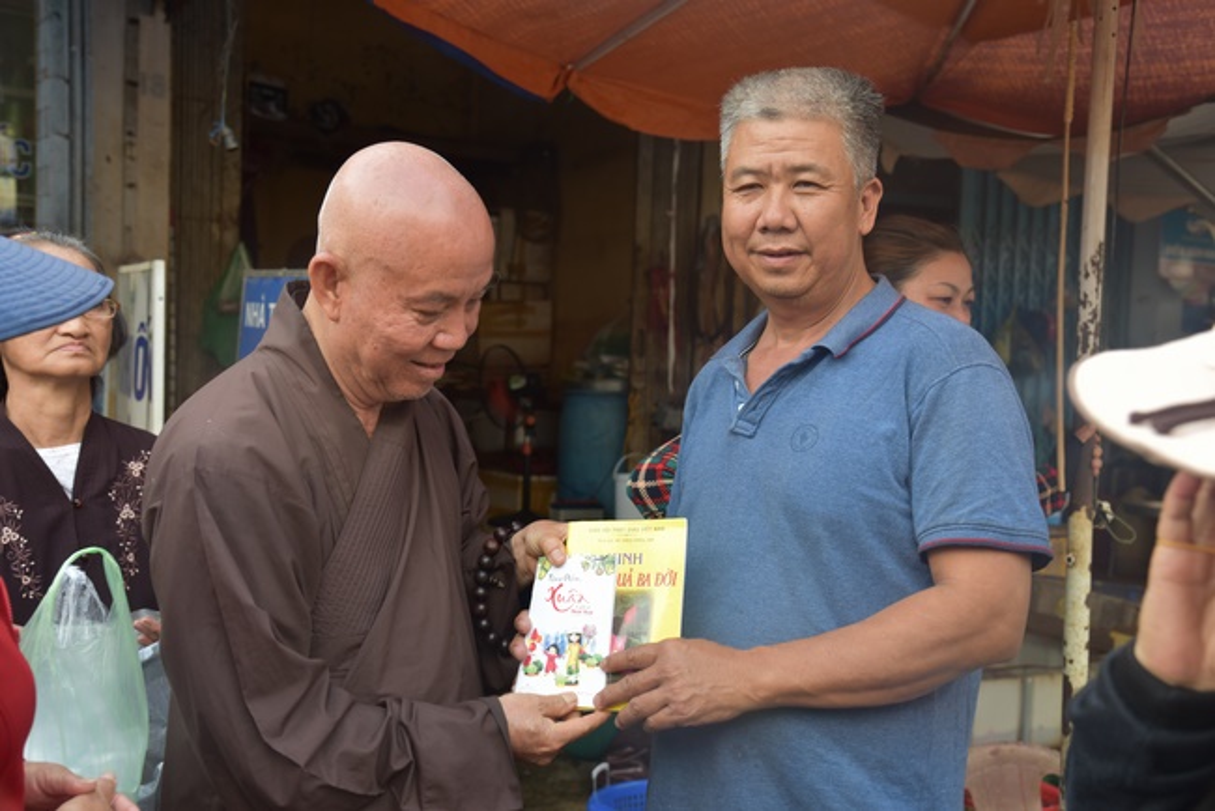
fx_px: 1486
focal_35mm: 44
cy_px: 406
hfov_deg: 44.5
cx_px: 608
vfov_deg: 30.5
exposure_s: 1/125
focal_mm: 44
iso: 400
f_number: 5.6
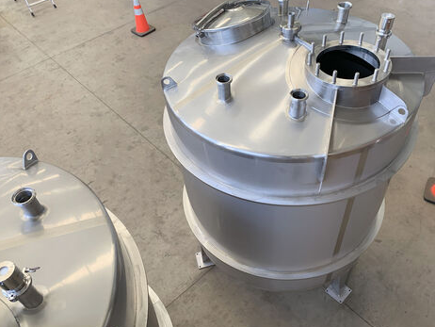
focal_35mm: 30
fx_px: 377
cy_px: 174
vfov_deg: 46.8
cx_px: 234
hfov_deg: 59.9
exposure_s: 1/100
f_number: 1.8
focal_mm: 4.25
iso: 80
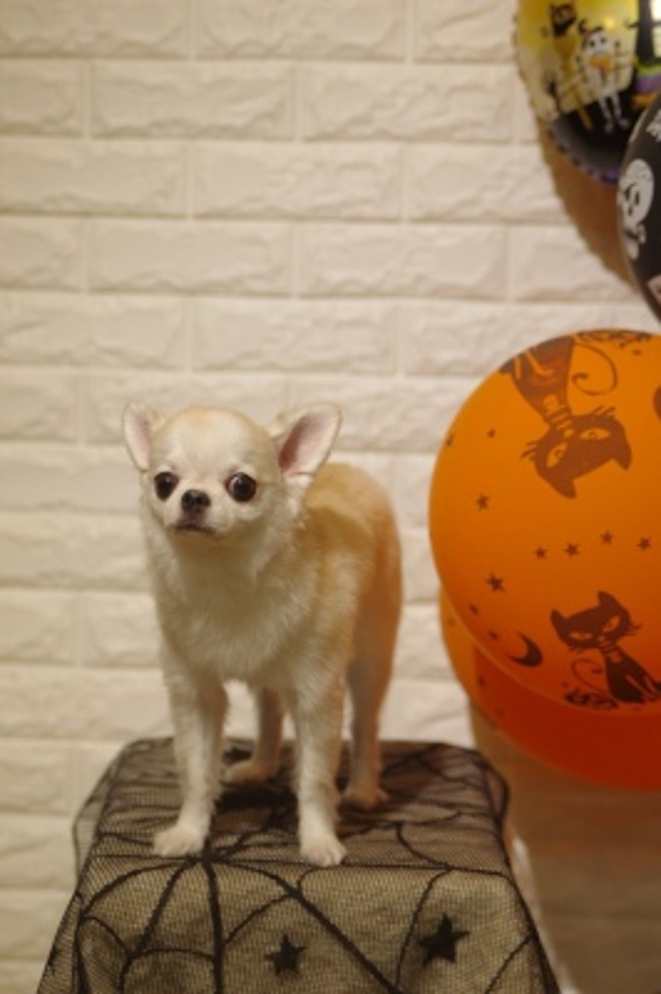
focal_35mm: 82
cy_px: 497
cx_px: 330
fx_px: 2262
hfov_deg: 16.6
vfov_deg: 24.8
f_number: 3.2
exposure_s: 1/160
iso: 320
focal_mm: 55
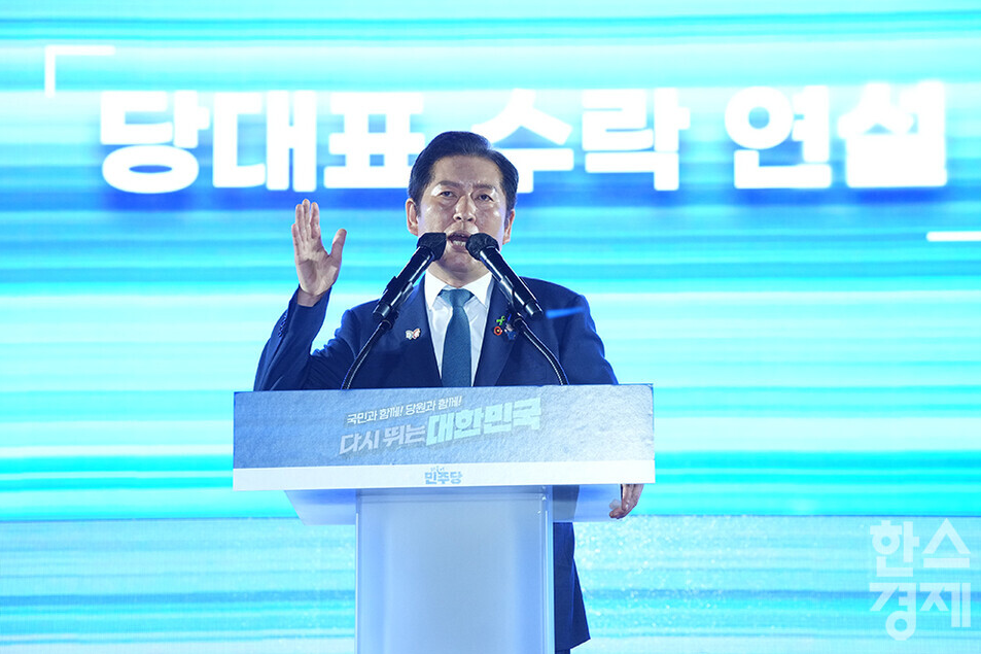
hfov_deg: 15.3
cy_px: 329
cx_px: 493
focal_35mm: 134
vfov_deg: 10.2
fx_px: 3651
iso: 2500
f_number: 5.6
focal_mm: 133
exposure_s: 1/160
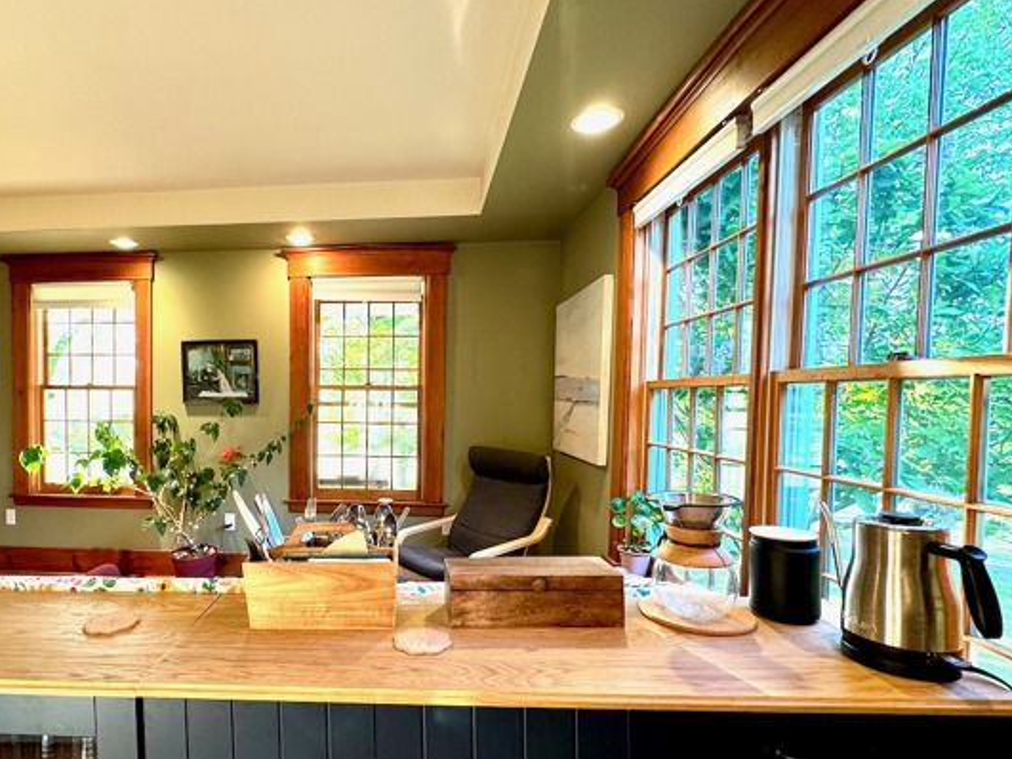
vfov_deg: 68.5
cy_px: 418
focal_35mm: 19
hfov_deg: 82.6
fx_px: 555
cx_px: 362
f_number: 2.2
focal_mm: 2.22
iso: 160
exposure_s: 1/60
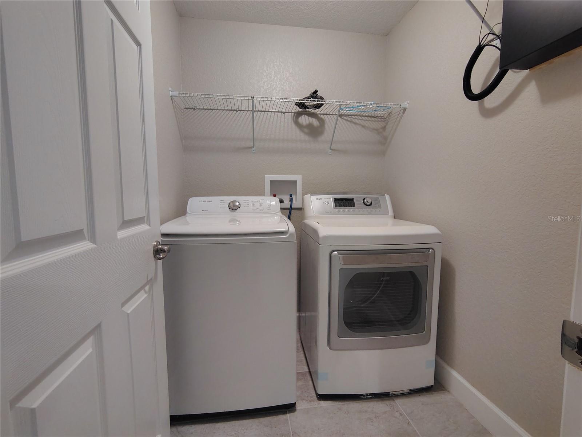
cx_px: 291
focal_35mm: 16
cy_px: 218
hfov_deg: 94.5
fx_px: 269
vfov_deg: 78.1
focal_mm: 2.13
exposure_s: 1/24
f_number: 2.2
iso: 557
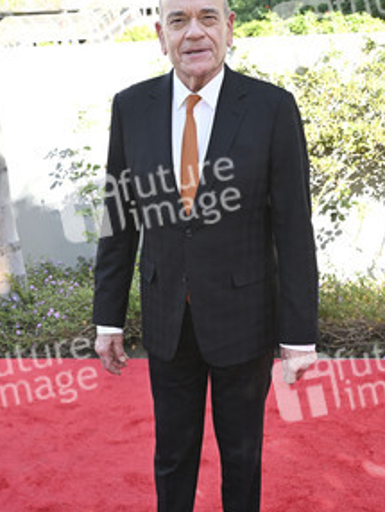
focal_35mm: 47
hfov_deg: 30.9
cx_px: 201
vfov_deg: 40.3
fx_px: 696
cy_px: 290
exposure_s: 1/320
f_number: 5.6
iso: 640
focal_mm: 35
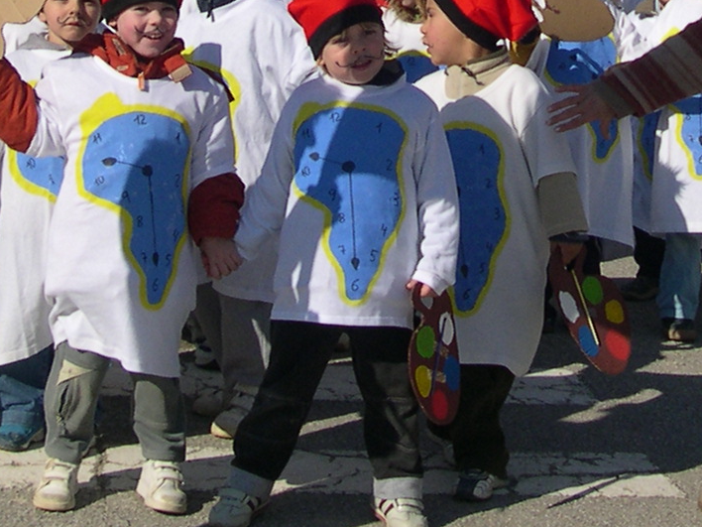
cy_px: -302
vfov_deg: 11.6
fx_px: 2474
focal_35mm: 122
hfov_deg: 16.1
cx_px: 528
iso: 100
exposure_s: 1/352
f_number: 7.6
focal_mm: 8
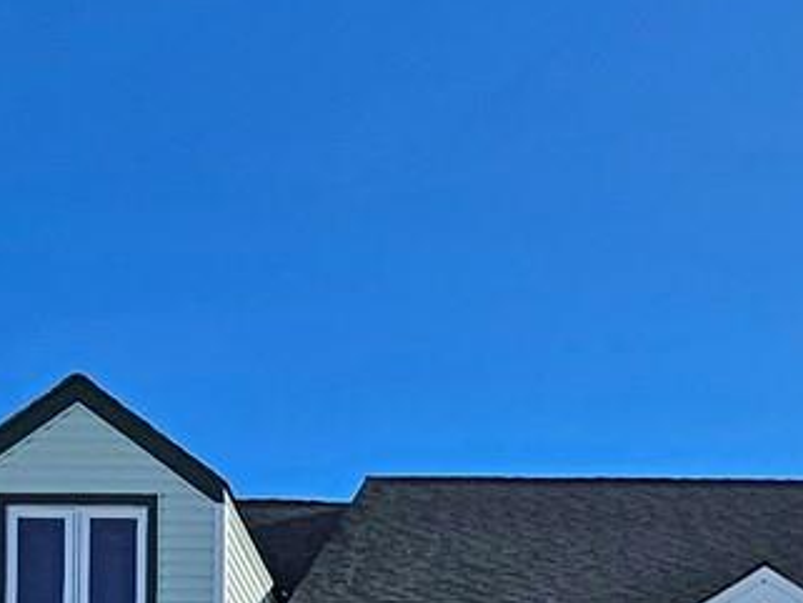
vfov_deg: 13.7
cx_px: 790
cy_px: 1374
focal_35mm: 83
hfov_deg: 22.7
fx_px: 1926
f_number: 2.2
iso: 50
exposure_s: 1/3778
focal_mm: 2.2
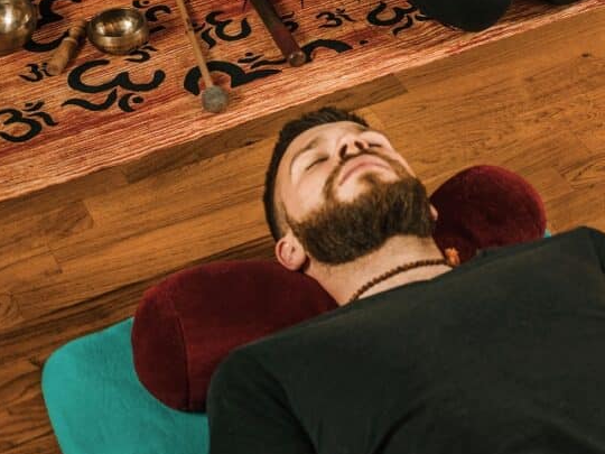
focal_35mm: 101
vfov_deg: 14.5
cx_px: 705
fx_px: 1765
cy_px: 18
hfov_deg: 18.5
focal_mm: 35
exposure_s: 1/125
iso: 100
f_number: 3.2
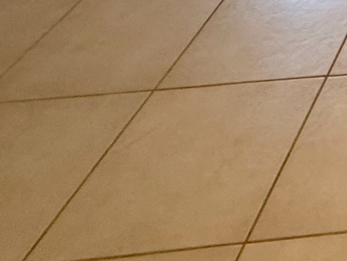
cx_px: 708
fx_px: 702
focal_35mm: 70
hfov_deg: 18.0
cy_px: -381
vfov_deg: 13.9
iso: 400
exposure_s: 1/50
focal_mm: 2.22
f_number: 2.2
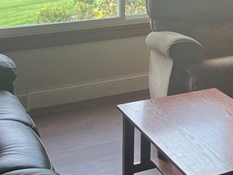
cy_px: -69
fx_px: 572
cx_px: 360
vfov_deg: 16.2
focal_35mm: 85
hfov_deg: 19.7
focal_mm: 5.1
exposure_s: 1/120
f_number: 1.6
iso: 100
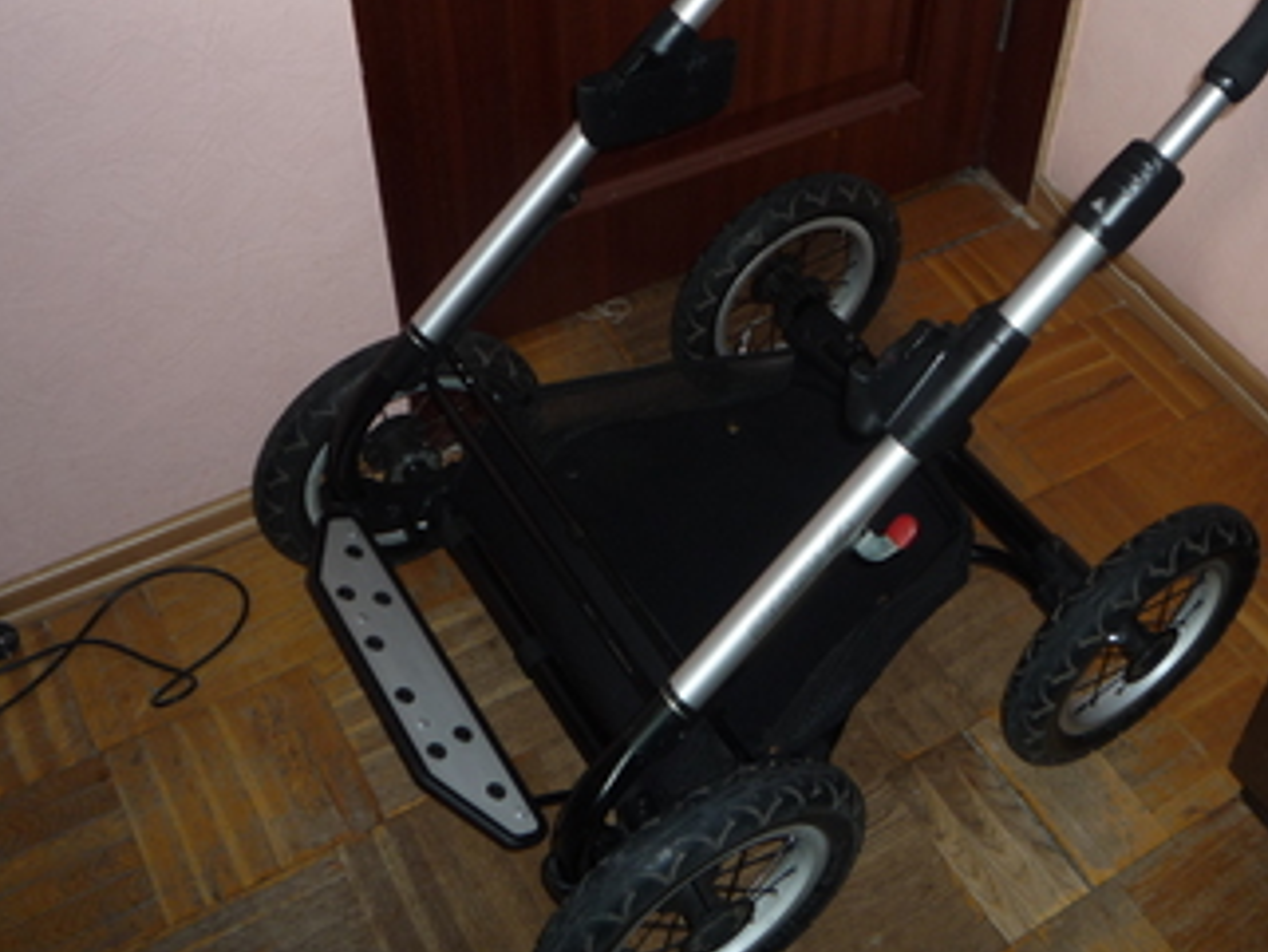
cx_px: 814
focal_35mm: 42
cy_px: 308
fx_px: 1539
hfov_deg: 44.3
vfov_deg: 34.0
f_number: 3.3
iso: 100
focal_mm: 5.2
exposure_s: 1/30
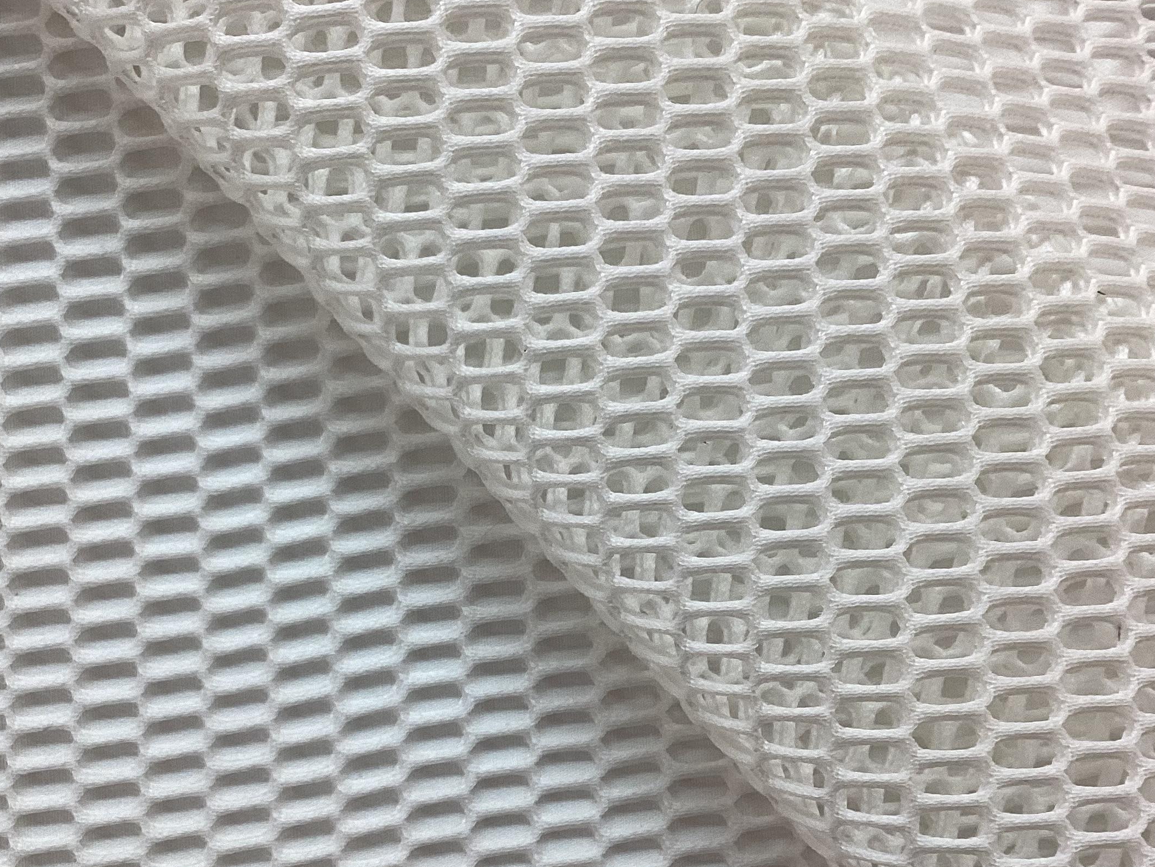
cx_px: 436
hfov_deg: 39.4
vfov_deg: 30.1
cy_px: 545
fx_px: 1602
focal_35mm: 48
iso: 50
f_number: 2.4
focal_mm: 3.3
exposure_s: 1/60
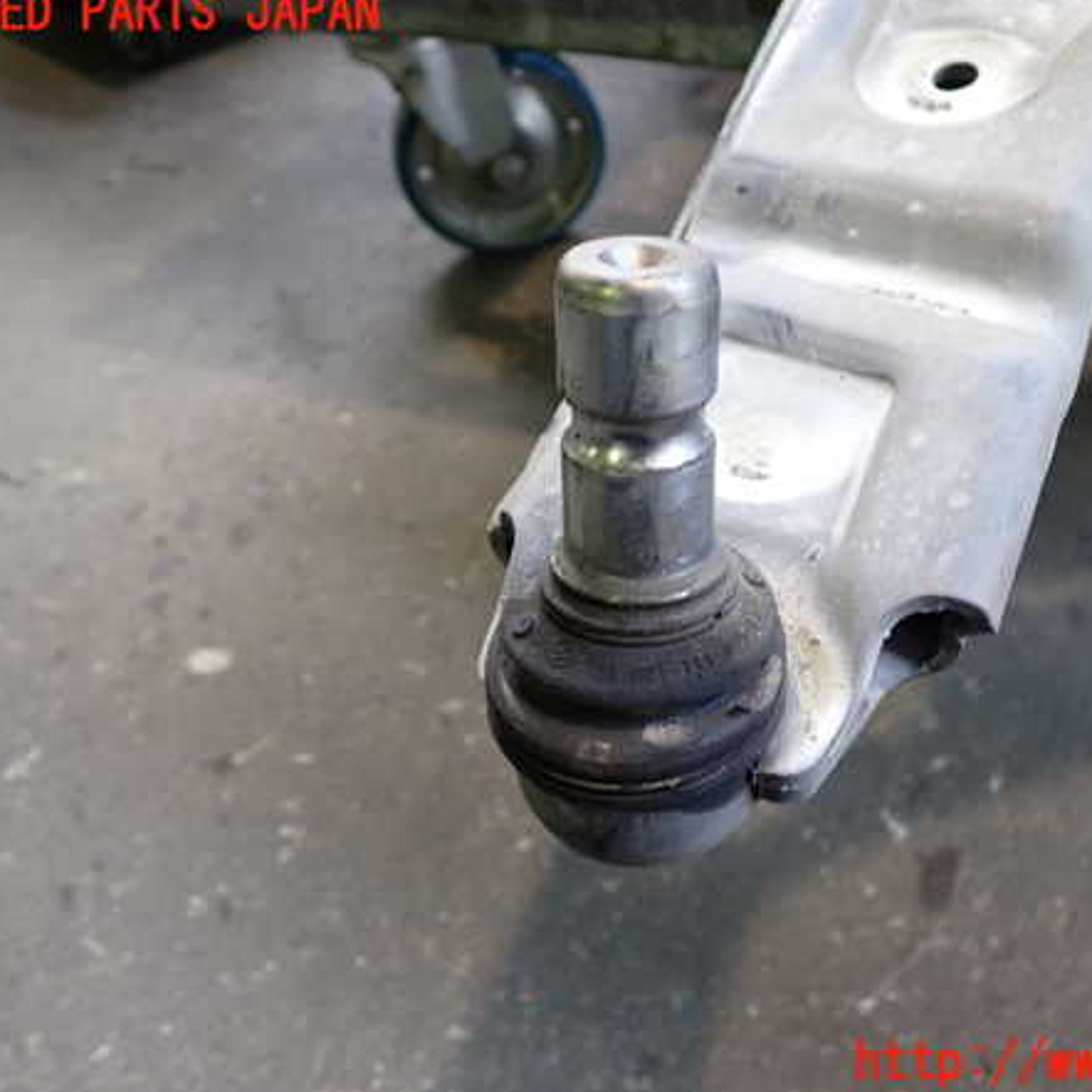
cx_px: 672
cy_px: 539
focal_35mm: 36
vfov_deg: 46.0
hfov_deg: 45.7
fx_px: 1285
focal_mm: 5.4
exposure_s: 1/30
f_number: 2.3
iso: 200
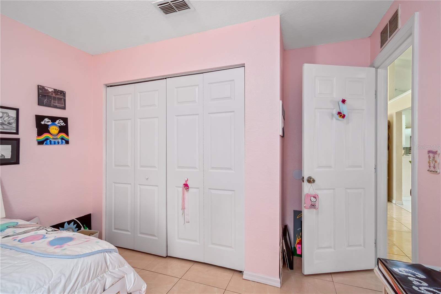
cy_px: 147
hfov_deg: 100.4
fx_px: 184
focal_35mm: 15
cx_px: 220
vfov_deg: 77.3
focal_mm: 10
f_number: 9
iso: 250
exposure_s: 1/10
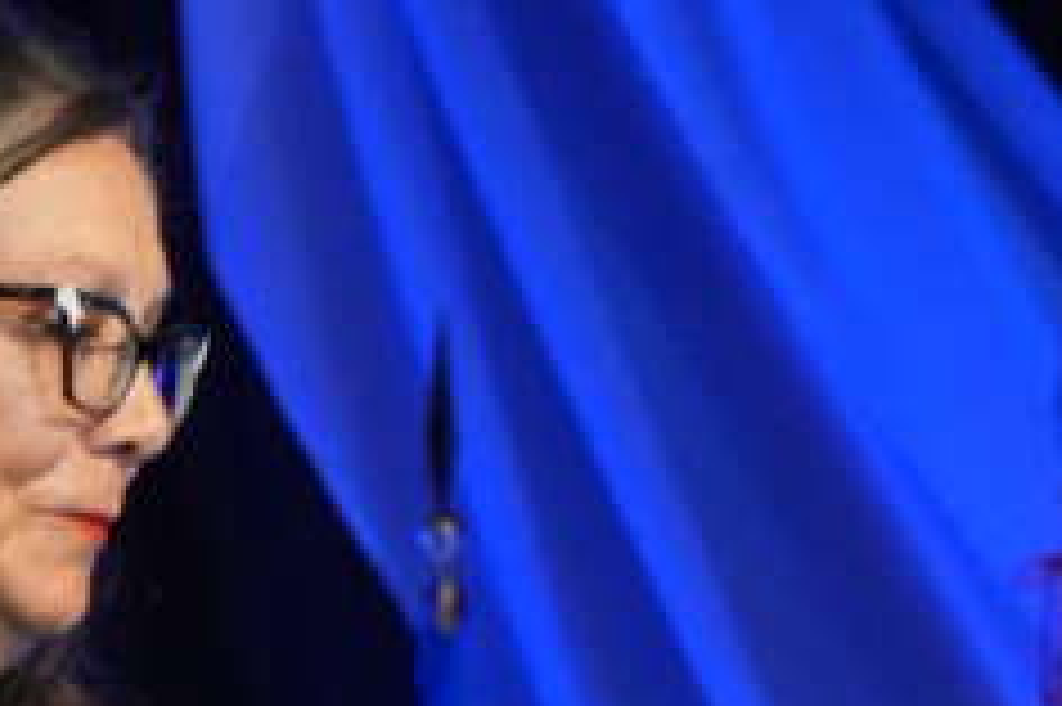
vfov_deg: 3.0
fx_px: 13501
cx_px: 279
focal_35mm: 458
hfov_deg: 4.5
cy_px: 904
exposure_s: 1/200
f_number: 4
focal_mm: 68
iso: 2500
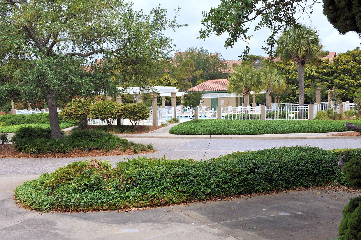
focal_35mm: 40
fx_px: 401
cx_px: 180
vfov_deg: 33.4
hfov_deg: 48.5
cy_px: 120
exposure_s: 1/250
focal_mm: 40
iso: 200
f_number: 11
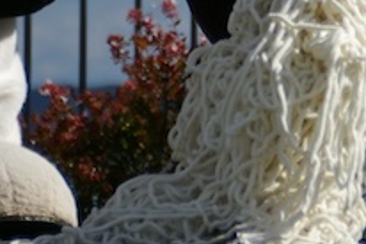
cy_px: 35
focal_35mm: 459
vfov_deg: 3.0
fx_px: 4667
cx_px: 355
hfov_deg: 4.5
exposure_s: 1/3000
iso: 400
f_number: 5.6
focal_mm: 105
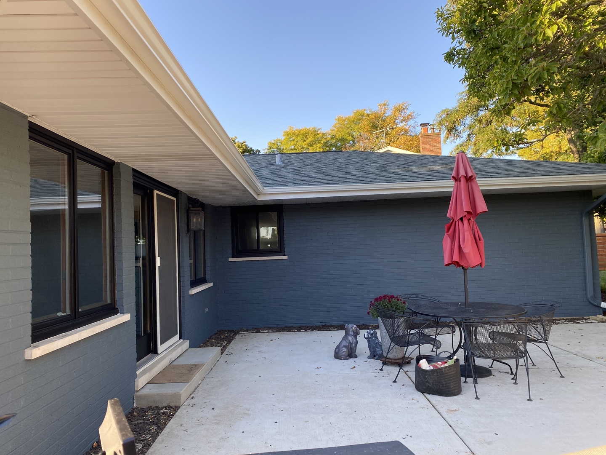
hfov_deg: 67.3
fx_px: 455
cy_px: 228
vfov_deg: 53.1
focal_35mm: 26
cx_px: 303
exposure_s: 1/215
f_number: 1.8
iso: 32
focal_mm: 4.25
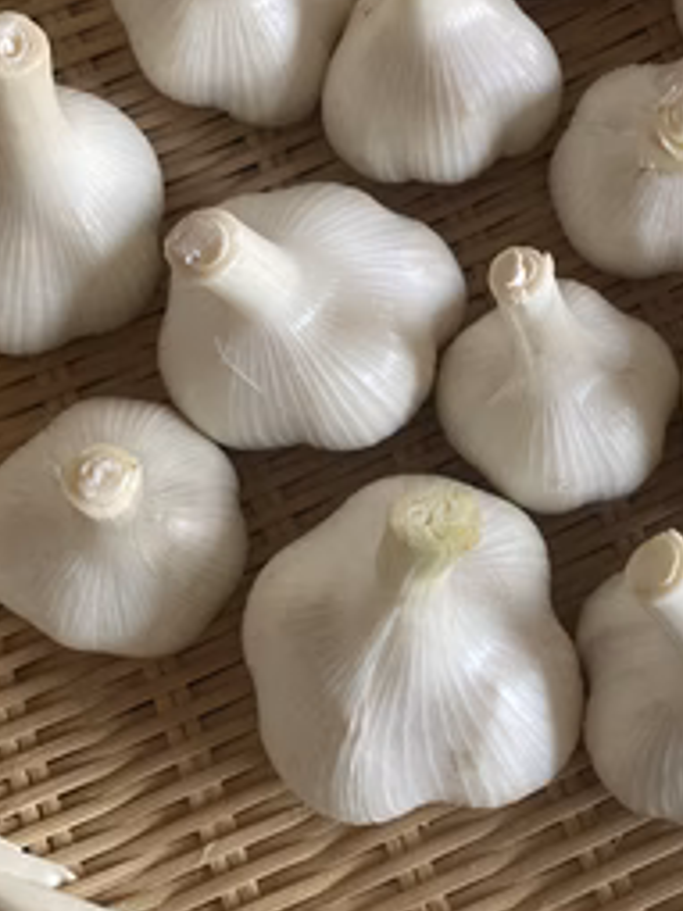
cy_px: 379
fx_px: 1159
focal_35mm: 44
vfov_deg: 42.8
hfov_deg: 32.4
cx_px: 479
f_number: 1.8
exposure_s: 1/53
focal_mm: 3.99
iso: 320
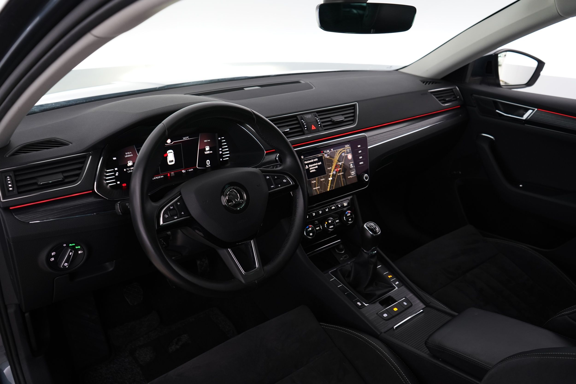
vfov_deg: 46.4
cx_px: 288
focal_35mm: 28
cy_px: 192
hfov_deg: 65.5
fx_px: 448
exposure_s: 1/10
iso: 1000
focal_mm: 28
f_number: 5
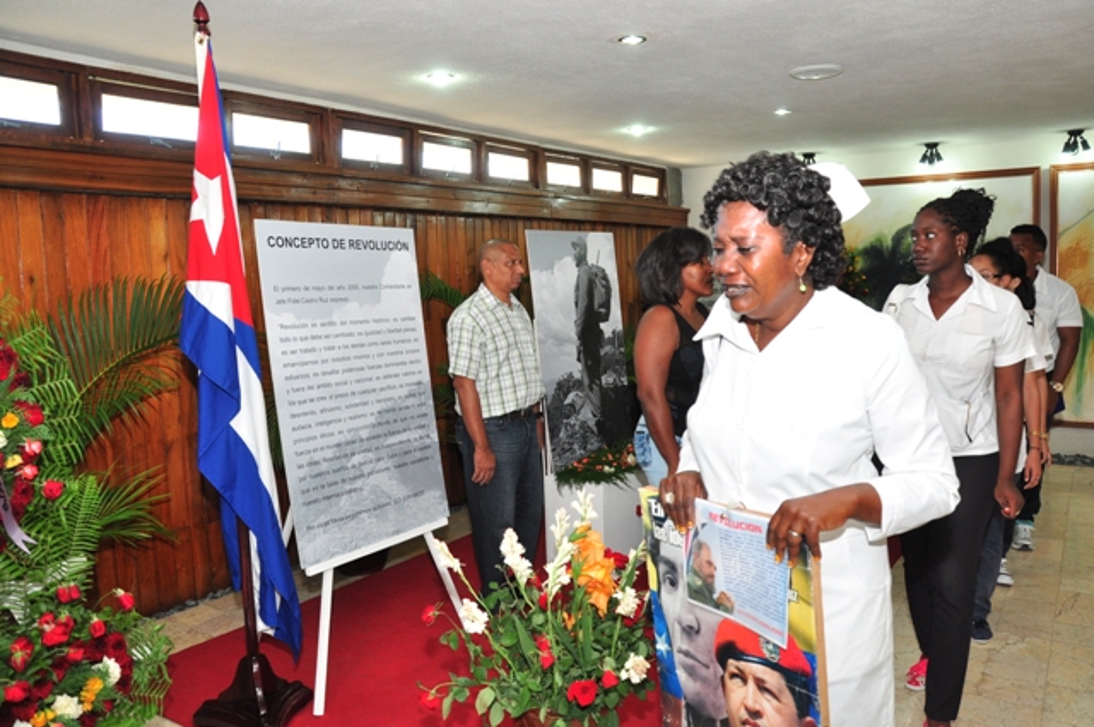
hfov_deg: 67.4
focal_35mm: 27
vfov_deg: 47.8
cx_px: 547
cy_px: 364
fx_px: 819
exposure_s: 1/60
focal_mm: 18
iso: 400
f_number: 5
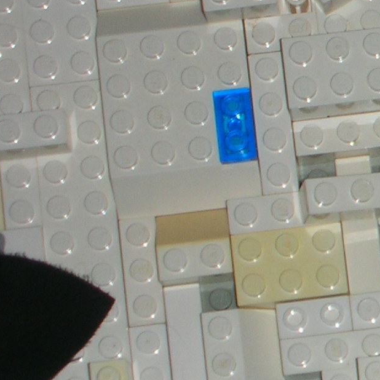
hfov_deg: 7.4
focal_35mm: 226
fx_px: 2807
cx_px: 790
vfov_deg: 7.7
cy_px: 176
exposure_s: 1/120
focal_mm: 10.1
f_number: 4
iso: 50
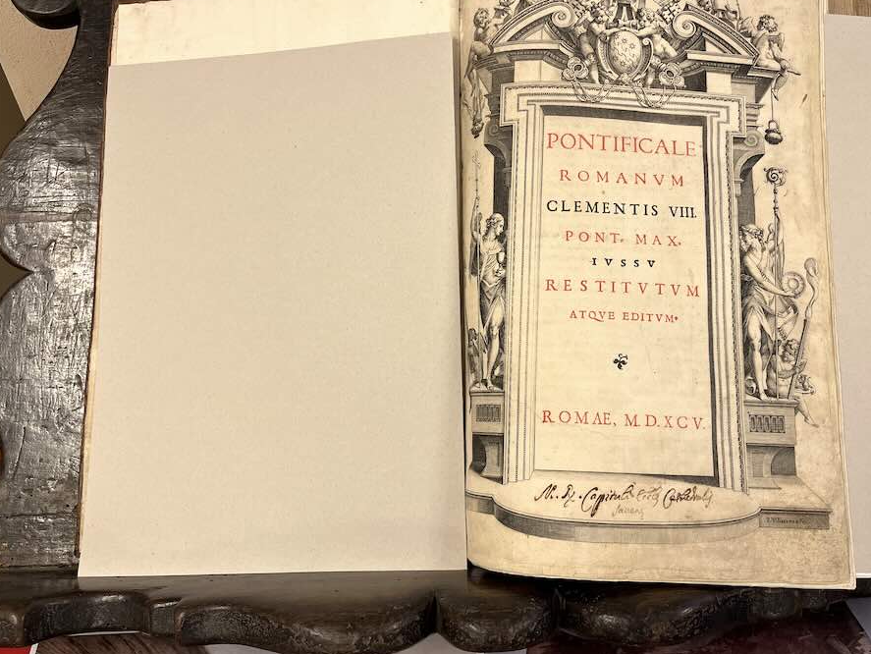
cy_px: 299
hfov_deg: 59.7
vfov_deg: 46.8
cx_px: 496
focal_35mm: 30
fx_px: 755
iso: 125
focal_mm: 5.1
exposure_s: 1/100
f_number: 1.6
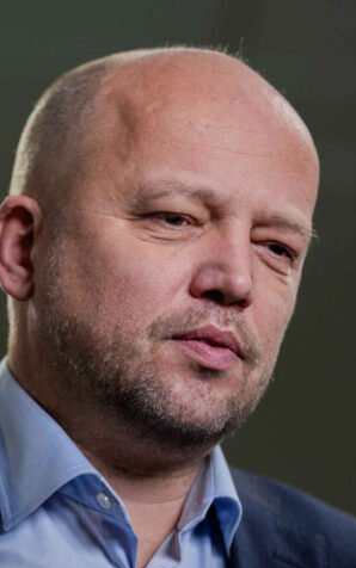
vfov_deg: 8.7
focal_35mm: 242
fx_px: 3752
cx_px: 29
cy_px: 285
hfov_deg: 5.4
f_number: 2.8
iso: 1600
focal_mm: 157
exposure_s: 1/160
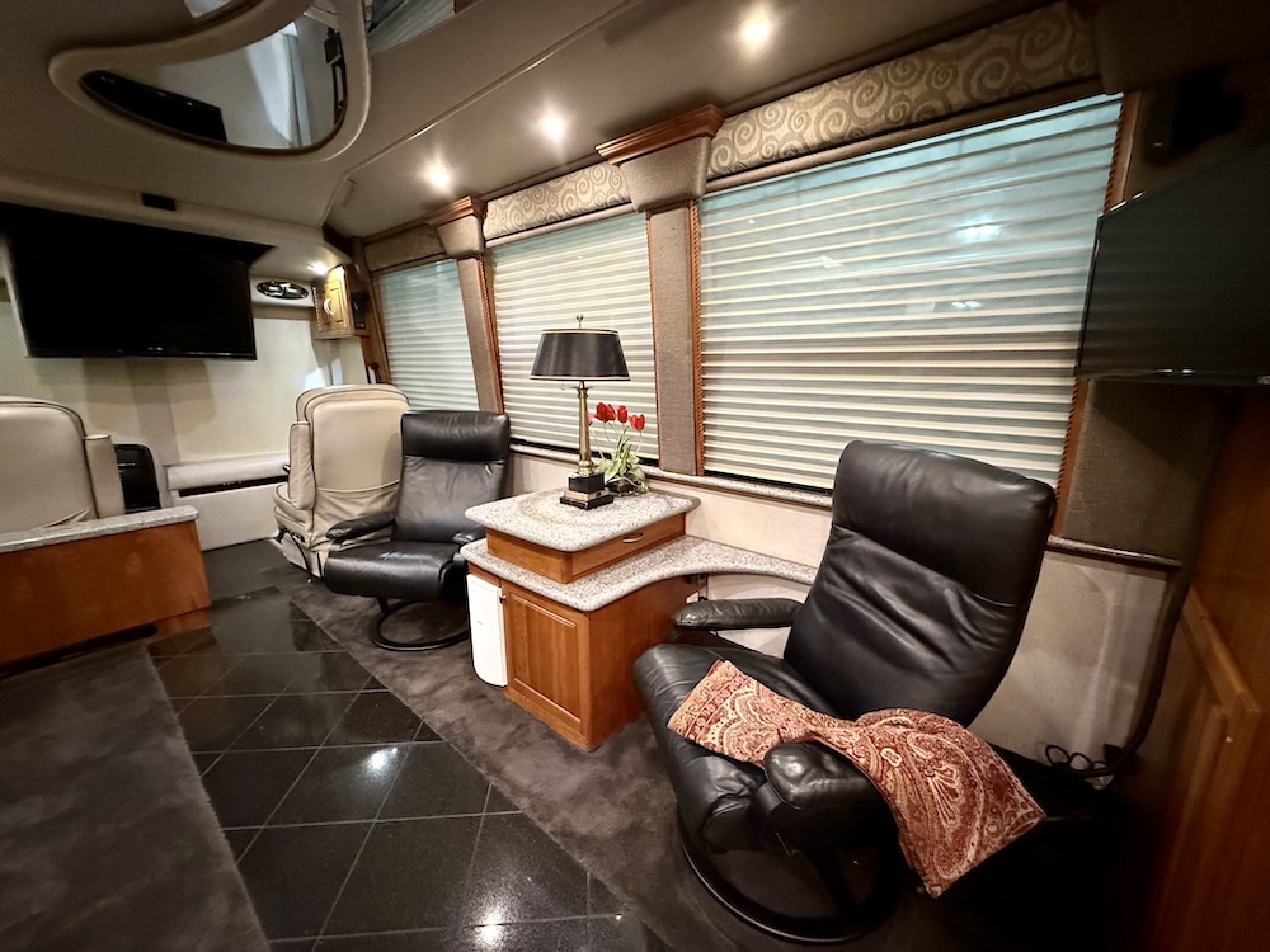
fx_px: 514
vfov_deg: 85.7
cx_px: 635
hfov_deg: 102.1
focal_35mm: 14
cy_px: 476
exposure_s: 1/40
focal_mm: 2.22
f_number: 2.2
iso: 1000
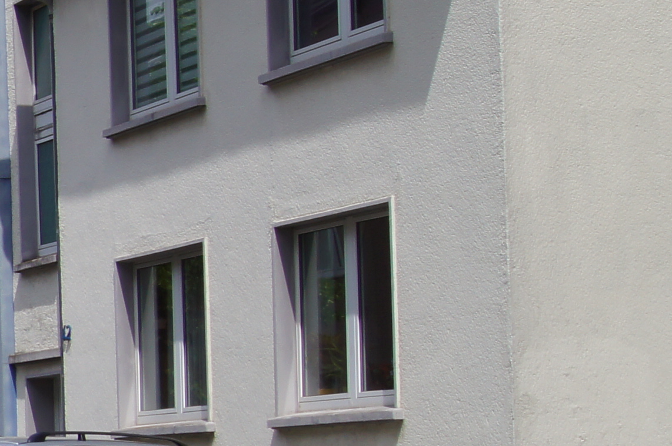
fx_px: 2648
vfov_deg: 9.6
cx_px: -753
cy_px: 462
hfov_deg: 12.4
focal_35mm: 142
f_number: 13
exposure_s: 1/200
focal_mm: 22
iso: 100
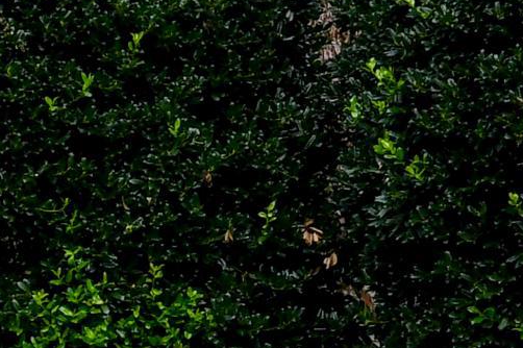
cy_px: 248
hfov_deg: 13.9
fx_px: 2134
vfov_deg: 9.3
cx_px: 366
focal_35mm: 147
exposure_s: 1/250
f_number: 7.1
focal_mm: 24
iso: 200
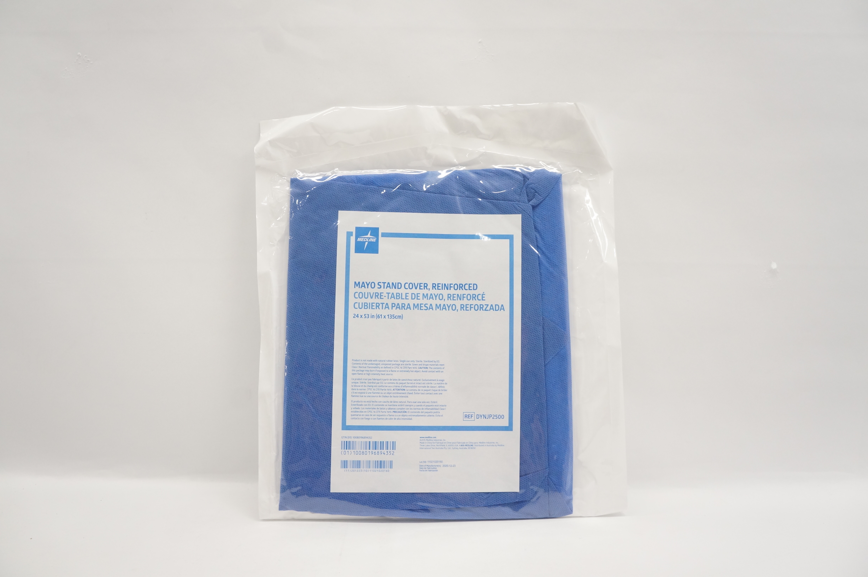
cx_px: 434
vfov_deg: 47.8
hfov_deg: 67.4
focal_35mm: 27
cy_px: 288
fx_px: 650
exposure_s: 1/160
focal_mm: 18
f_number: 6.3
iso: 800
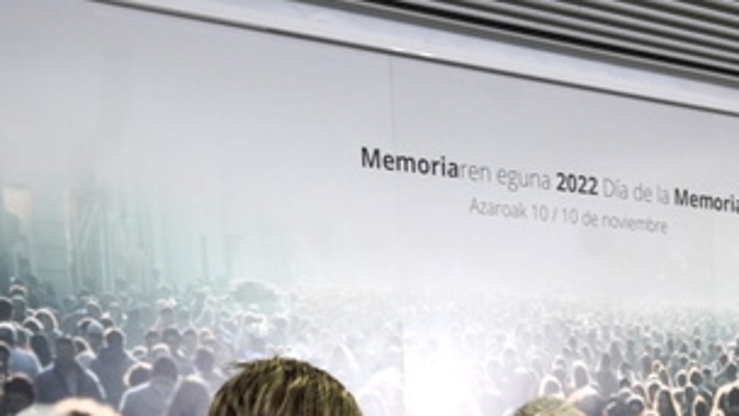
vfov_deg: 17.2
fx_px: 1274
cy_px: 573
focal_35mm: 65
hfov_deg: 31.9
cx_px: 535
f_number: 4.5
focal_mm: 26
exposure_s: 1/100
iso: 800
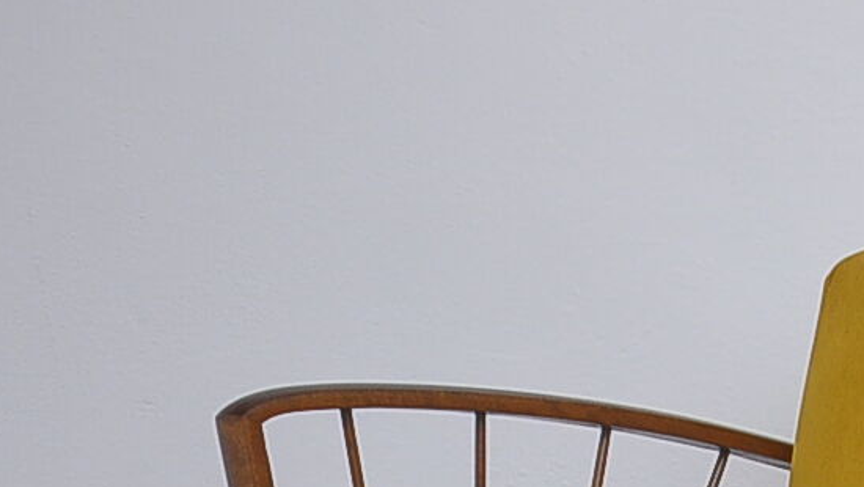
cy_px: 559
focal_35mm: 159
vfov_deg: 7.6
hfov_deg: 12.4
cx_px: 1522
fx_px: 3644
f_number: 5
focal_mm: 26
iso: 400
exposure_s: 1/125
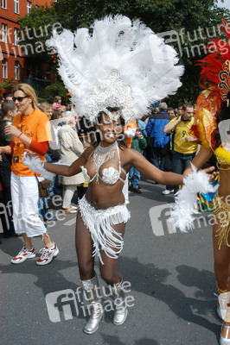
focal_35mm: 36
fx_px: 346
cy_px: 172
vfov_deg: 53.2
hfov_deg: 36.8
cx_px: 115
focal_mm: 24
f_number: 18
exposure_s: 1/100
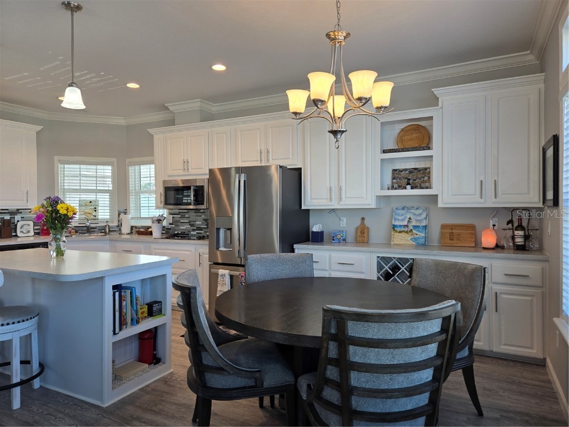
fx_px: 378
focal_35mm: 23
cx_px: 284
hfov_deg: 73.9
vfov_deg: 58.9
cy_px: 214
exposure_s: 1/120
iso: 32
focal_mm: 5.4
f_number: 1.8
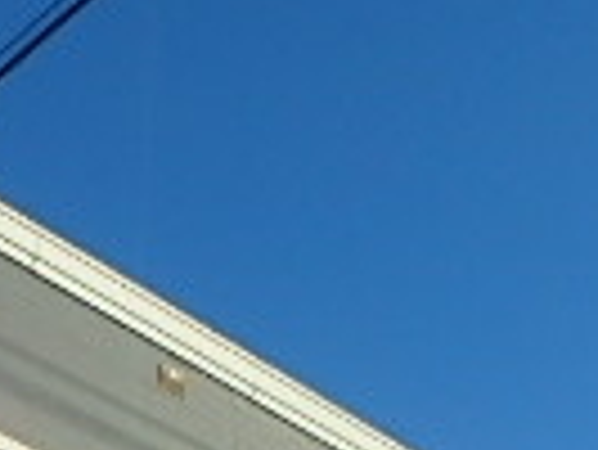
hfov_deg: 19.2
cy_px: 886
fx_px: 1746
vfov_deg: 12.9
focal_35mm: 101
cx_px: 85
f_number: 6
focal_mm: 3.7
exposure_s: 1/500
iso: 125
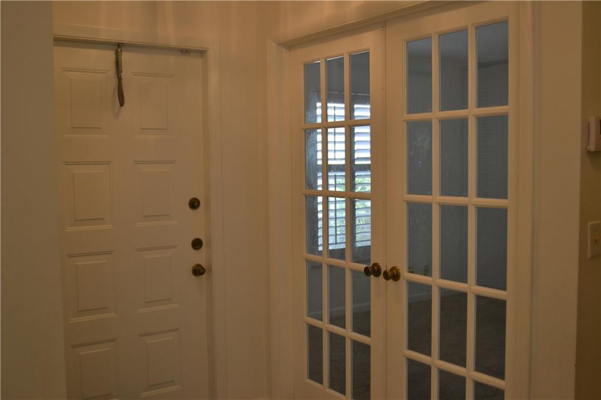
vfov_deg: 36.8
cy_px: 200
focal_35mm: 36
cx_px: 300
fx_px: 601
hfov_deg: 53.1
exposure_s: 1/60
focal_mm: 24
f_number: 4
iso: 400
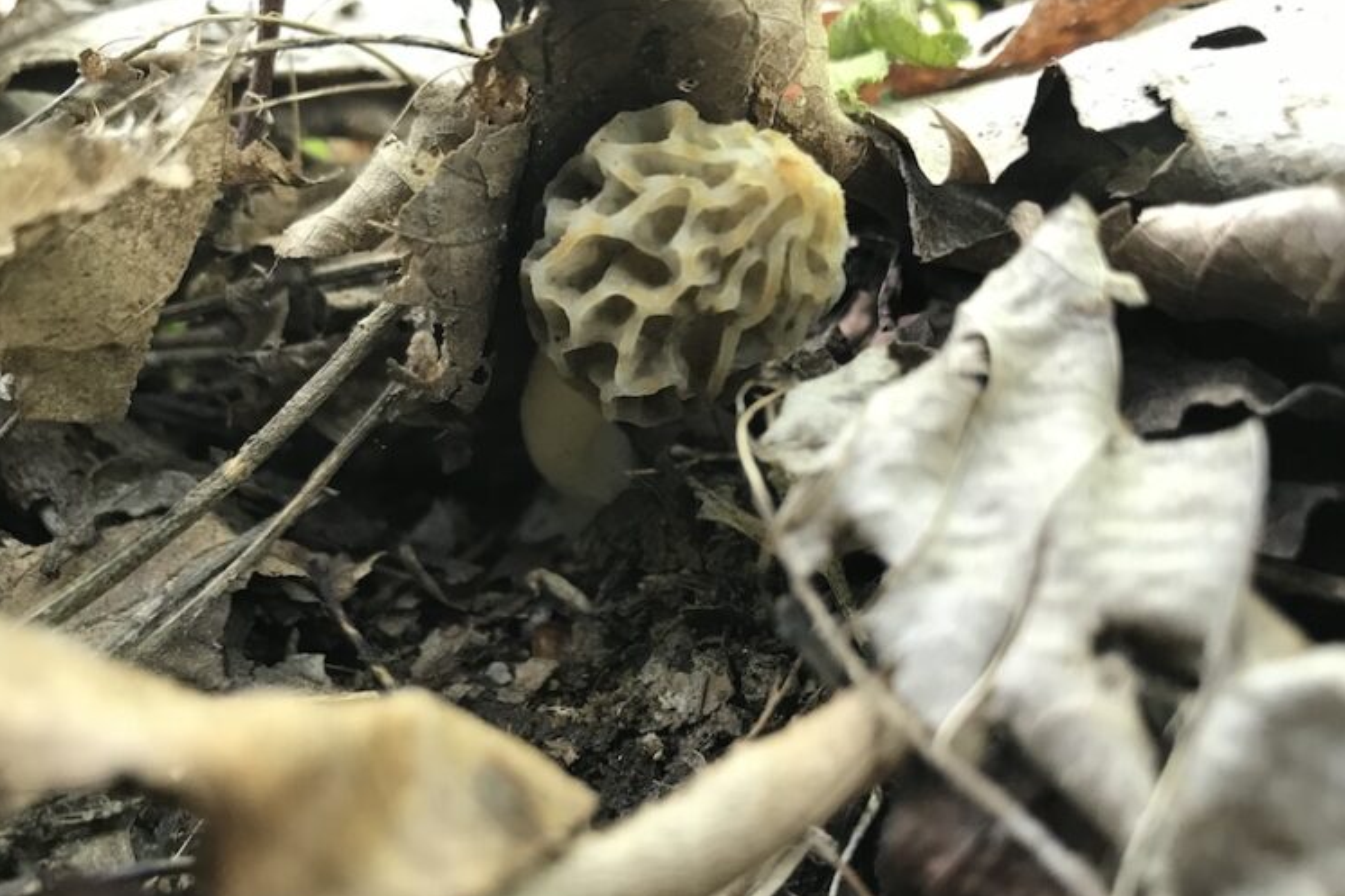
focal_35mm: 30
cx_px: 658
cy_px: 487
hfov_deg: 61.9
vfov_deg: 43.5
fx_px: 1121
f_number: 1.8
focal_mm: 3.99
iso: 32
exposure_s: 1/30
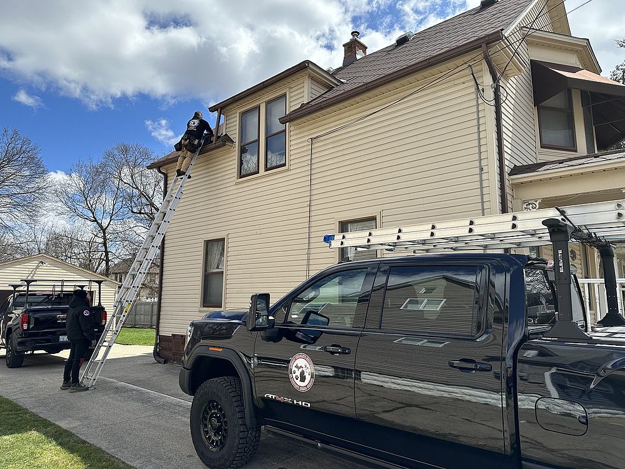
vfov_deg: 56.8
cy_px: 234
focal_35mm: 24
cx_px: 312
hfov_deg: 71.6
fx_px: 433
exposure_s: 1/3356
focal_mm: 6.9
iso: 80
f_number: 1.8
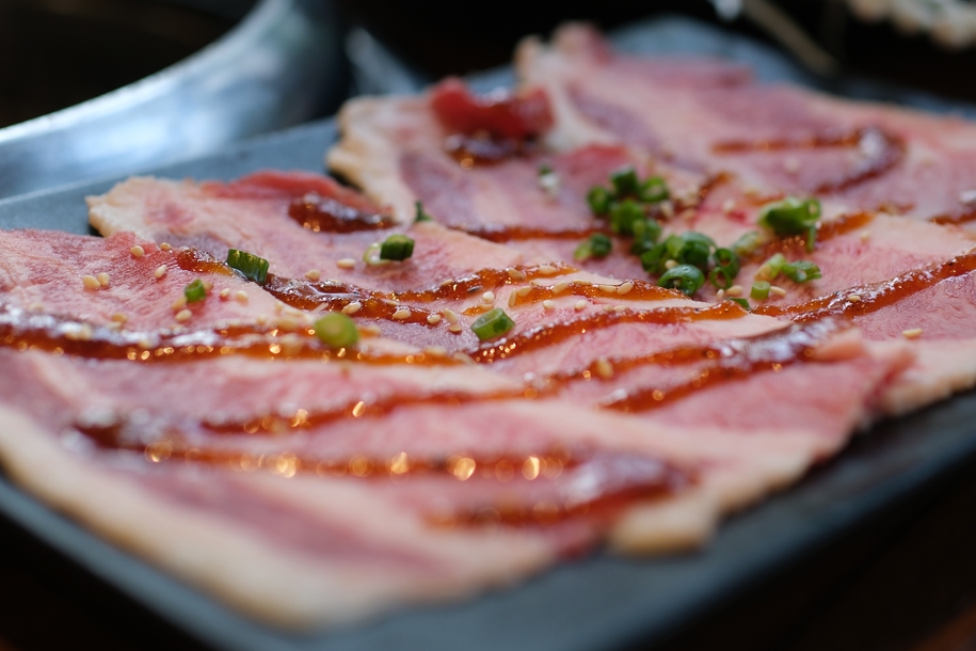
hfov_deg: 33.9
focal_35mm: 59
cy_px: 251
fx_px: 1599
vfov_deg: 22.9
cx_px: 508
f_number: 2.5
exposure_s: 1/100
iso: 250
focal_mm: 30
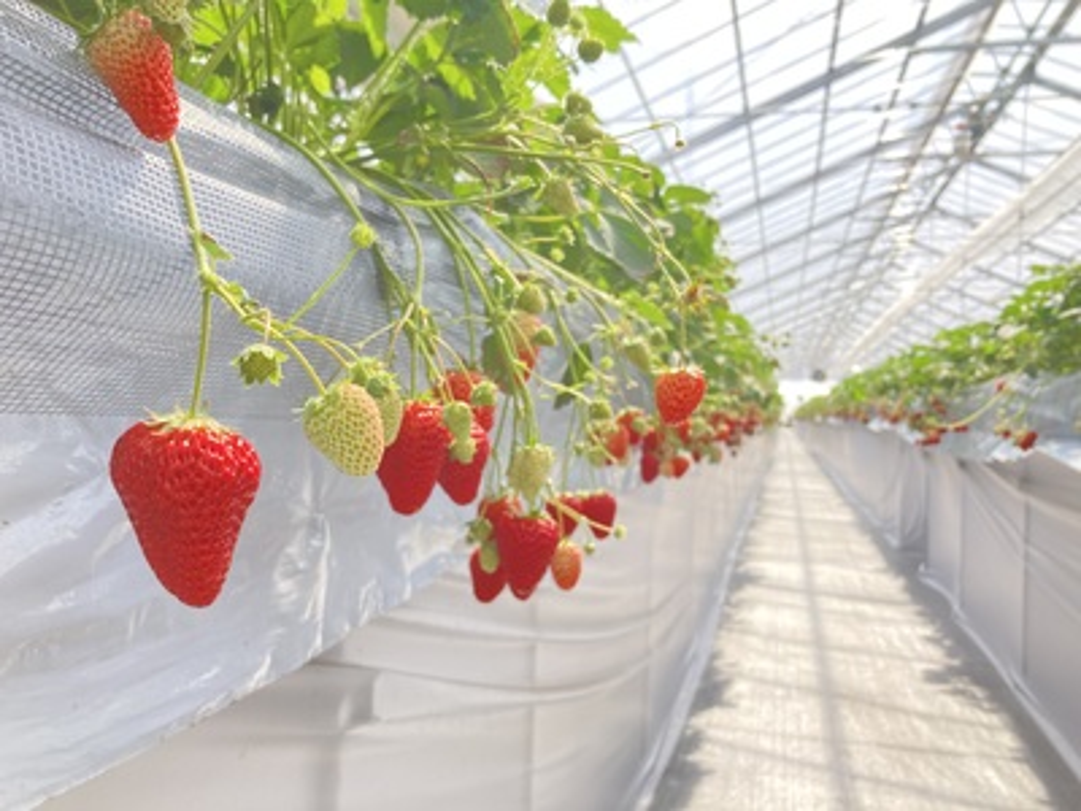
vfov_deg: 49.7
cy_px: 406
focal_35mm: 28
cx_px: 540
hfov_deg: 63.4
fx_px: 874
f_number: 1.8
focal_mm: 3.99
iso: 20
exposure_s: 1/457
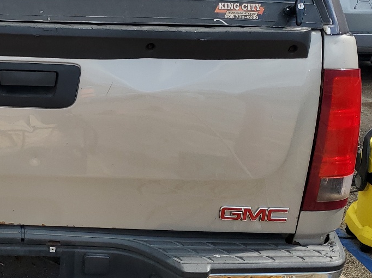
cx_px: 11
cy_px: 121
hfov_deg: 29.8
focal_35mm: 61
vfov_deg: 24.0
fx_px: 655
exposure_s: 1/2000
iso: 50
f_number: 1.5
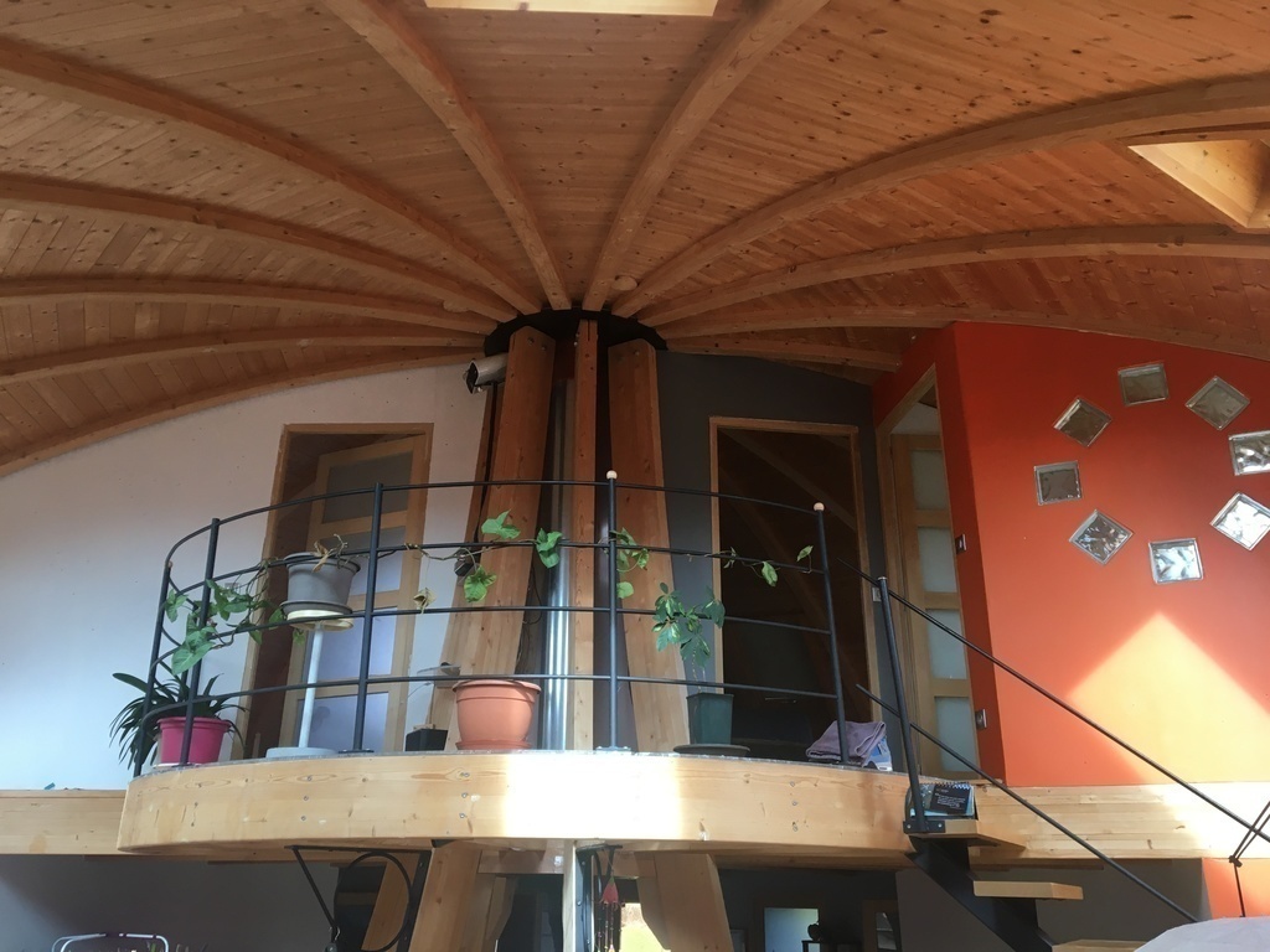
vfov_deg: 48.2
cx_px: 635
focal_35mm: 29
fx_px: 1064
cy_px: 476
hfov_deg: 61.7
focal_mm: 4.15
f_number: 2.2
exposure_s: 1/30
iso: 25
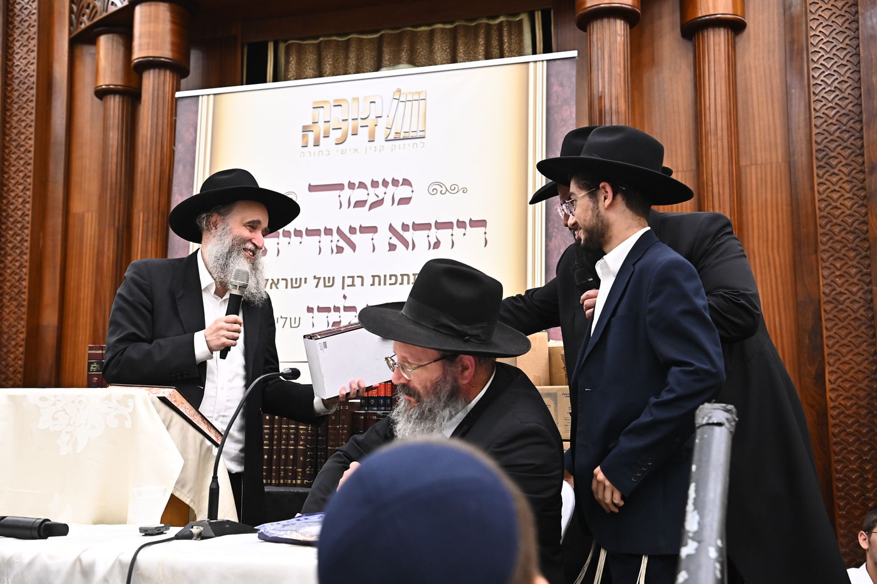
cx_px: 438
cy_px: 292
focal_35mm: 44
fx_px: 1071
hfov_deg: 44.5
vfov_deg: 30.5
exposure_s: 1/200
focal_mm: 44
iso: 3200
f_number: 5
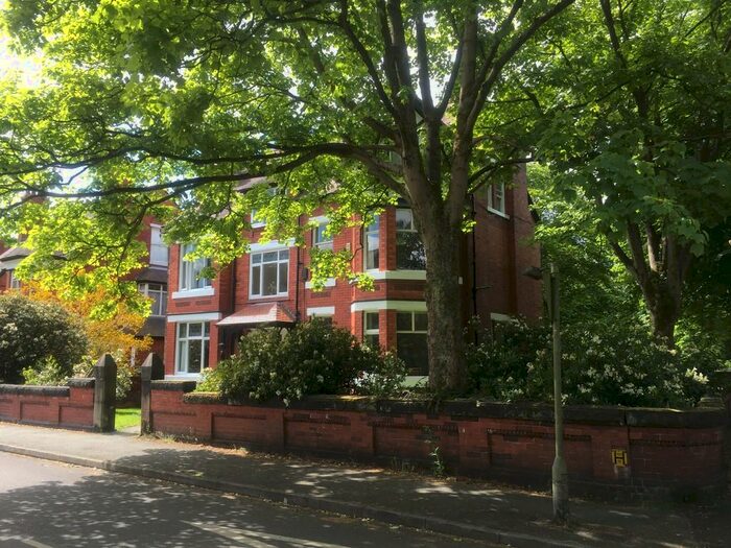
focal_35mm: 29
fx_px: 612
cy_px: 274
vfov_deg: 48.2
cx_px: 366
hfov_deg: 61.7
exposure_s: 1/434
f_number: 2.2
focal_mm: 4.15
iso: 32
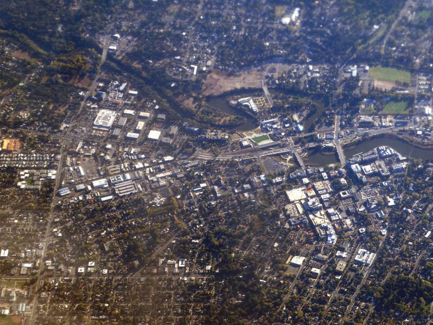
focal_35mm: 143
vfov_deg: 10.4
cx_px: 216
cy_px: 162
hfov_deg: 13.8
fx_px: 1789
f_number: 5.4
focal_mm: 25.6
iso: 80
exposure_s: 1/100
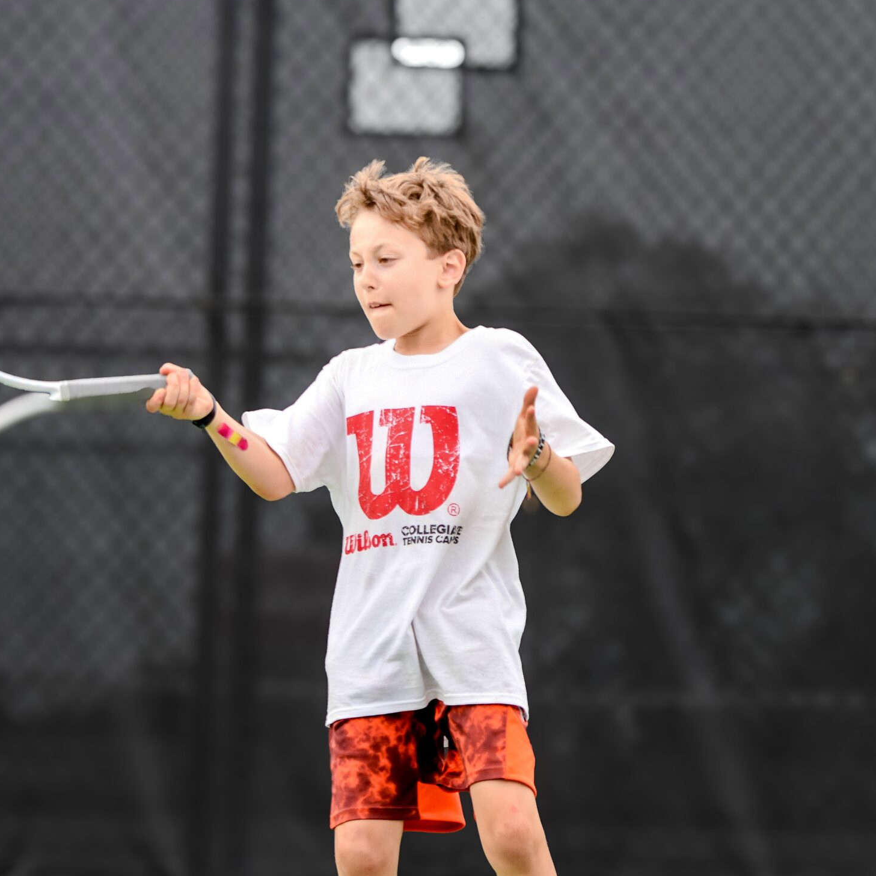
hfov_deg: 7.8
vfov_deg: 7.8
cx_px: 542
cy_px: 447
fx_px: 6413
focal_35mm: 224
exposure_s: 1/1000
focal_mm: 100
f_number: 4
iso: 400
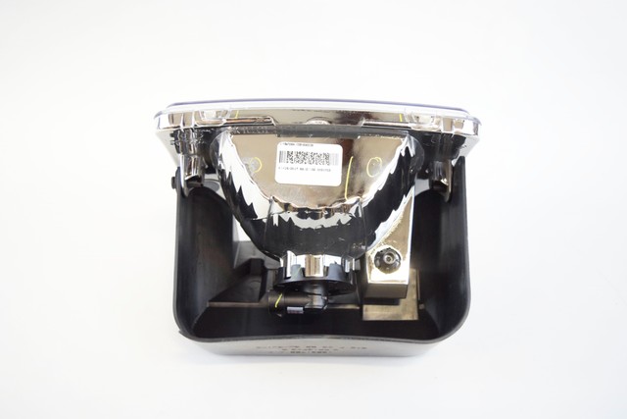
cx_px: 314
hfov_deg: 53.1
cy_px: 210
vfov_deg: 36.9
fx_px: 627
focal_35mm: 36
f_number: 4
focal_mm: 24
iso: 1400
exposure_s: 1/60
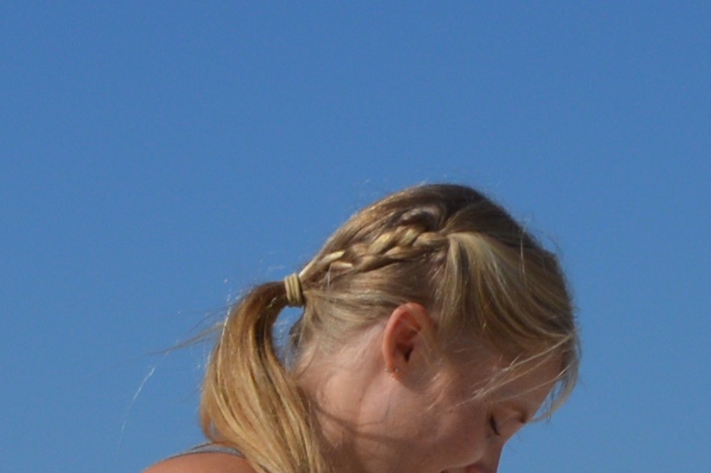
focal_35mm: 215
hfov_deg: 9.1
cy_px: 1255
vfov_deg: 6.0
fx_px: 4243
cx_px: -651
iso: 100
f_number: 10
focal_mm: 20
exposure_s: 1/400
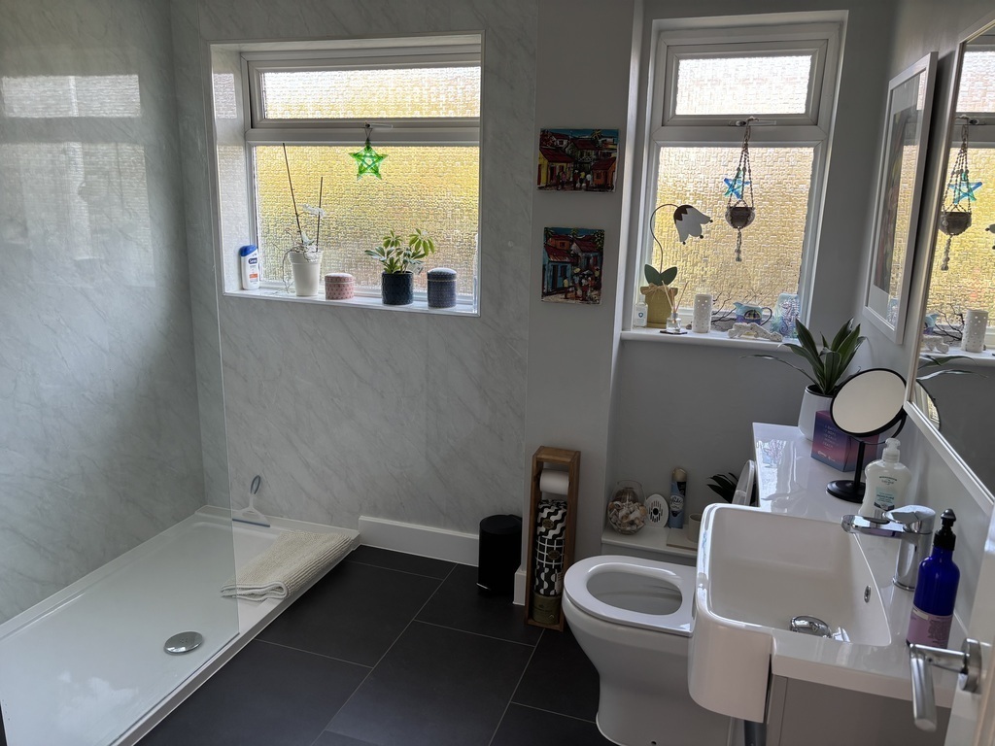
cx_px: 498
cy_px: 373
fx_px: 747
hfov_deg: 67.3
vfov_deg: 53.1
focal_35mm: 26
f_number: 1.6
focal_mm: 5.96
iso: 50
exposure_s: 1/121
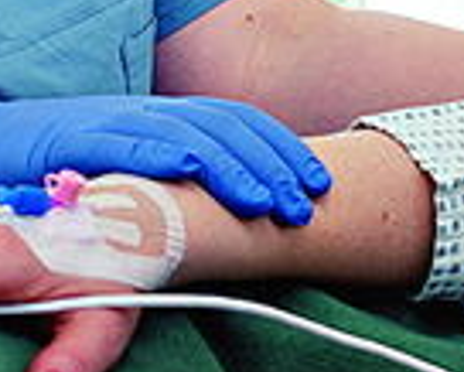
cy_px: -108
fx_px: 3092
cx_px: 686
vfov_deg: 6.8
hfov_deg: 8.4
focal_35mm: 225
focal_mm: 35
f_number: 3.5
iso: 640
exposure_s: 1/125
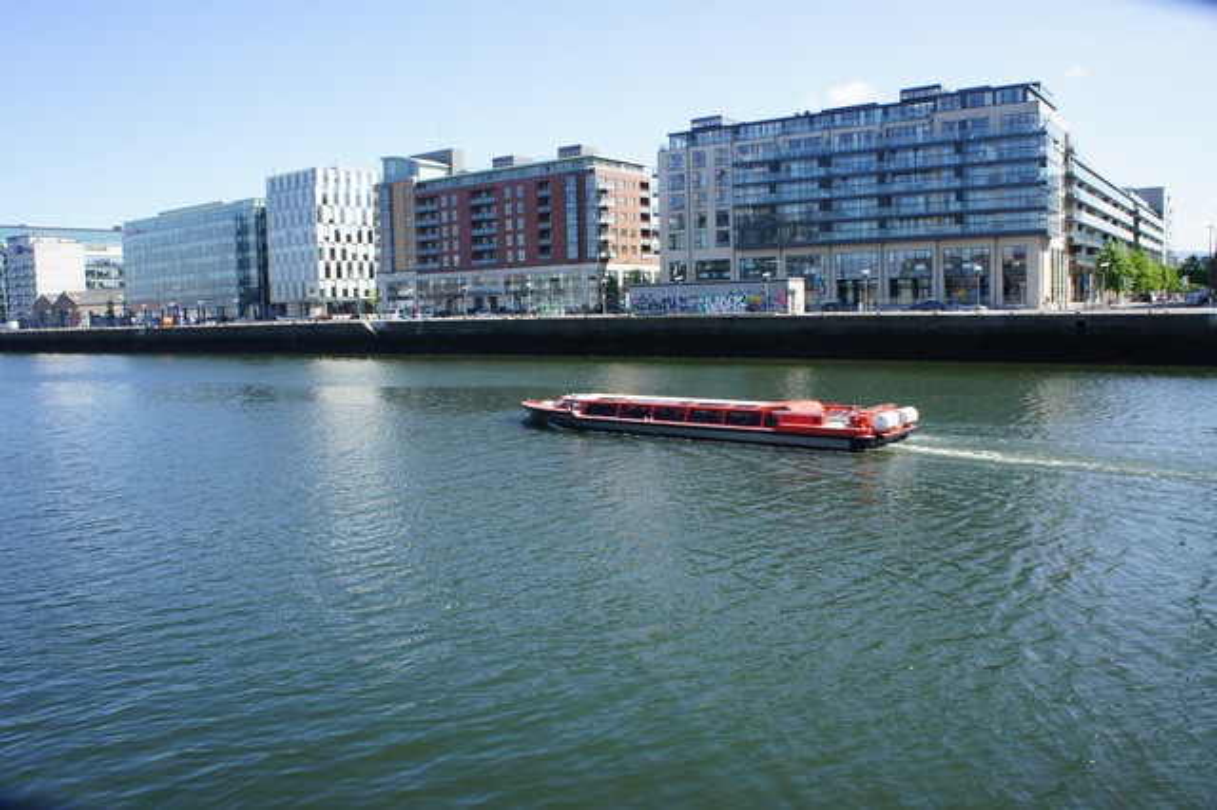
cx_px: 608
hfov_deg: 67.4
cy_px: 405
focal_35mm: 27
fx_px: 912
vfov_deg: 47.9
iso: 200
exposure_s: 1/100
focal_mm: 18
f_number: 11
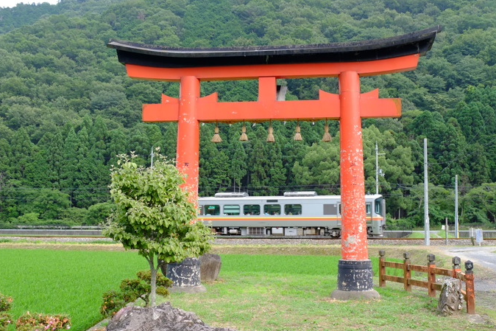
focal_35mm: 41
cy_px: 180
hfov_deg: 47.3
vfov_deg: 32.6
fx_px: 565
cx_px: 274
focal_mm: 18
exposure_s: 1/250
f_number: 4.5
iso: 400
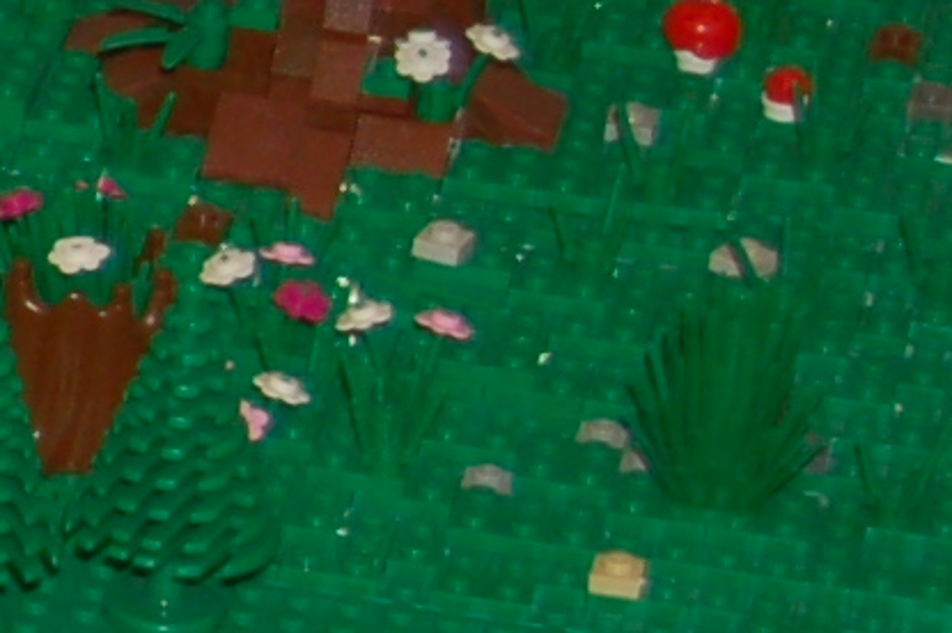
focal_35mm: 283
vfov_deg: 4.8
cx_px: -2480
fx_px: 7478
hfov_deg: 6.3
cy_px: 239
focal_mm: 26
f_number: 4.2
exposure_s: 1/60
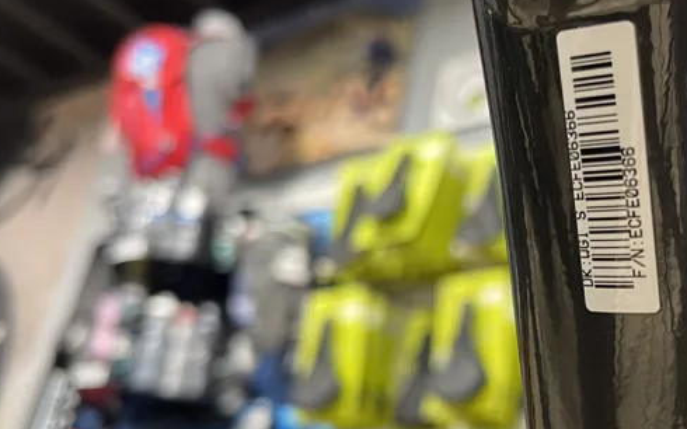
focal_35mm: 45
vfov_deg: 28.4
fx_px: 842
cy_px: 279
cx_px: 495
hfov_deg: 43.3
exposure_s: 1/50
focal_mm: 5.1
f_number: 1.6
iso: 200
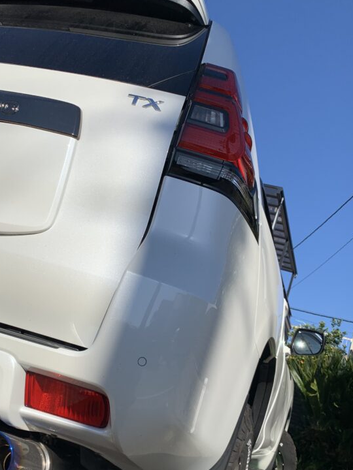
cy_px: 285
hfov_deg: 38.5
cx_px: 137
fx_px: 503
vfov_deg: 49.8
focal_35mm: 37
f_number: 1.8
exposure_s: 1/3937
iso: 25
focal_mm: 4.25
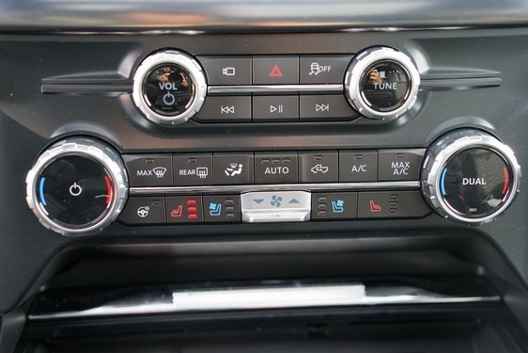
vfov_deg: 27.5
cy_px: 154
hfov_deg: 40.3
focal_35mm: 49
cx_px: 262
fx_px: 719
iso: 400
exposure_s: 1/60
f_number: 4
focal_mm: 43
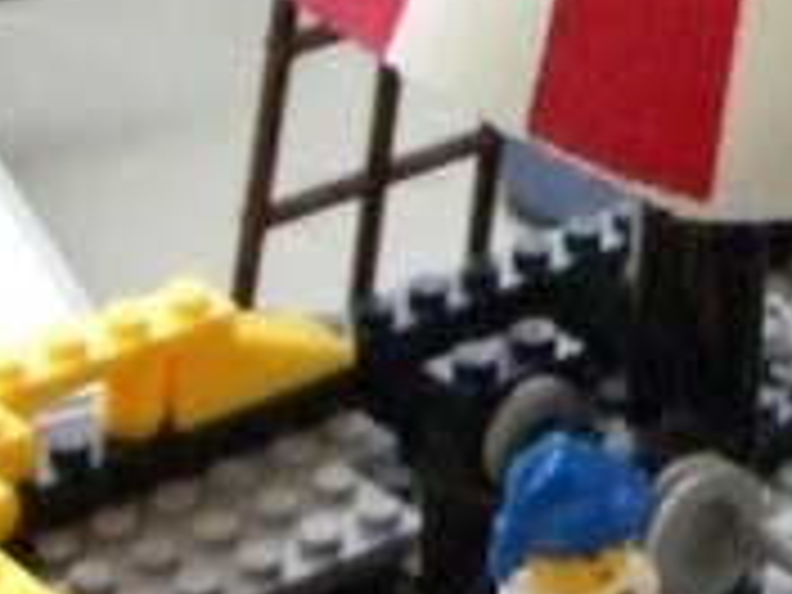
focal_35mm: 173
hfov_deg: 11.3
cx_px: 842
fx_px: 3958
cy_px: -90
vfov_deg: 8.5
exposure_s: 1/60
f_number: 2.7
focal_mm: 6.2
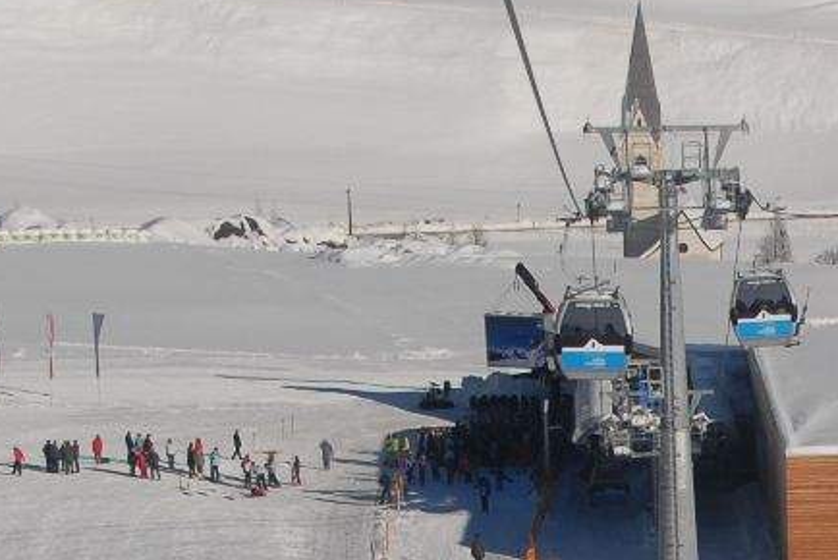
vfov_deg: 7.7
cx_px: 1041
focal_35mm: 174
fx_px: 4053
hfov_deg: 11.5
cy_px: 886
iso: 100
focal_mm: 26
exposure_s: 1/400
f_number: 6.3
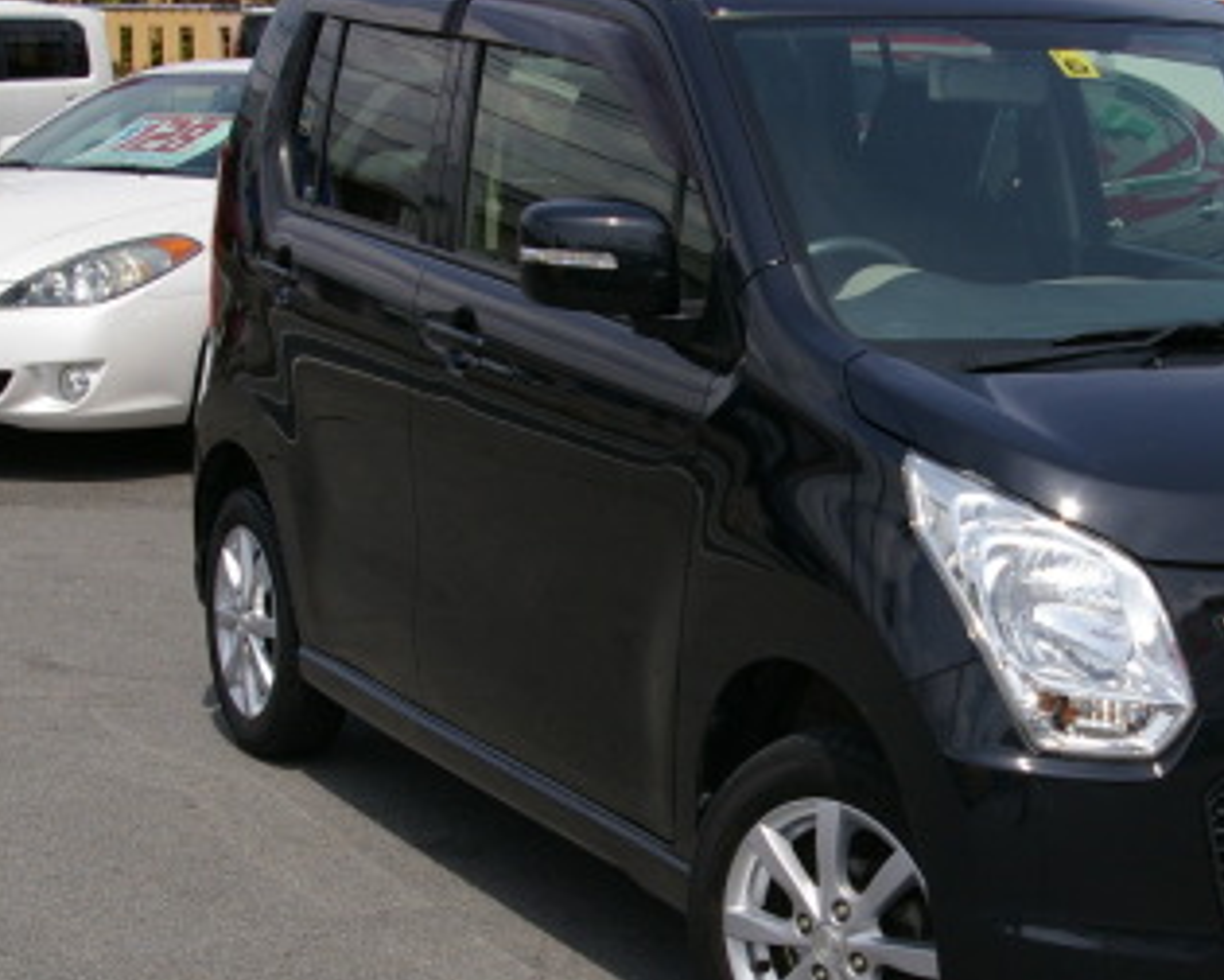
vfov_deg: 19.2
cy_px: 502
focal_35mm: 80
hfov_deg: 23.5
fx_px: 2898
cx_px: 960
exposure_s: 1/350
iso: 200
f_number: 8
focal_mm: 28
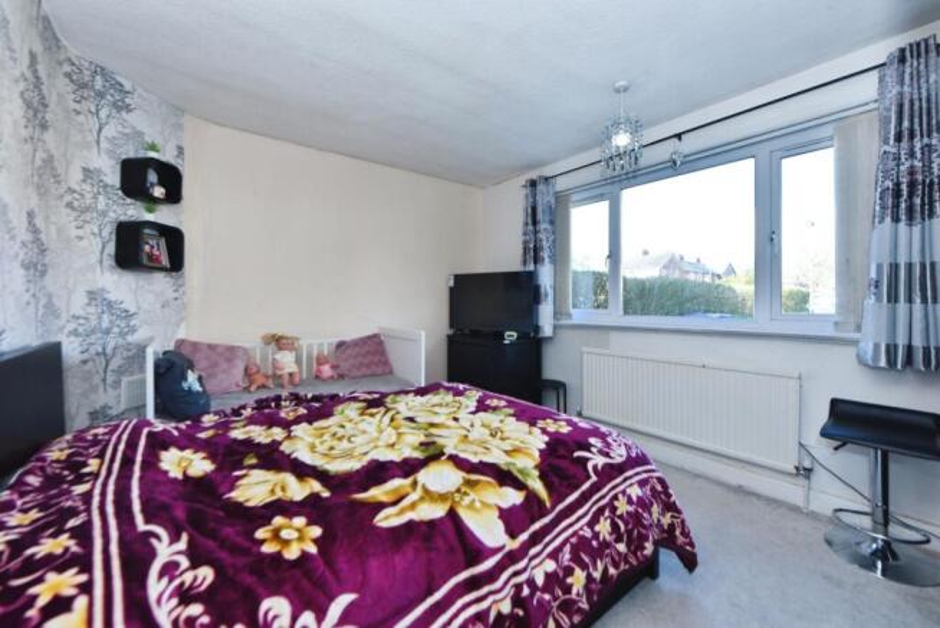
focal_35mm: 14
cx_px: 470
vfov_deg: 81.3
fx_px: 366
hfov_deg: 104.2
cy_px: 314
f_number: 9
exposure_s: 1/80
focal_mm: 14
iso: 500
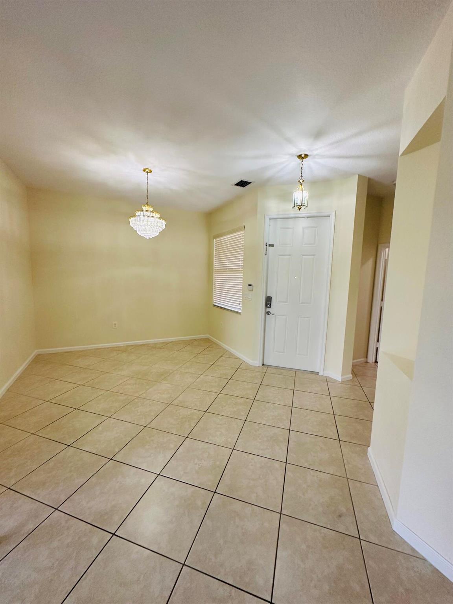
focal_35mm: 14
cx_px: 226
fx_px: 244
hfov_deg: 85.7
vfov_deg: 102.1
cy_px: 302
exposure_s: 1/120
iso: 200
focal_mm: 2.22
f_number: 2.2
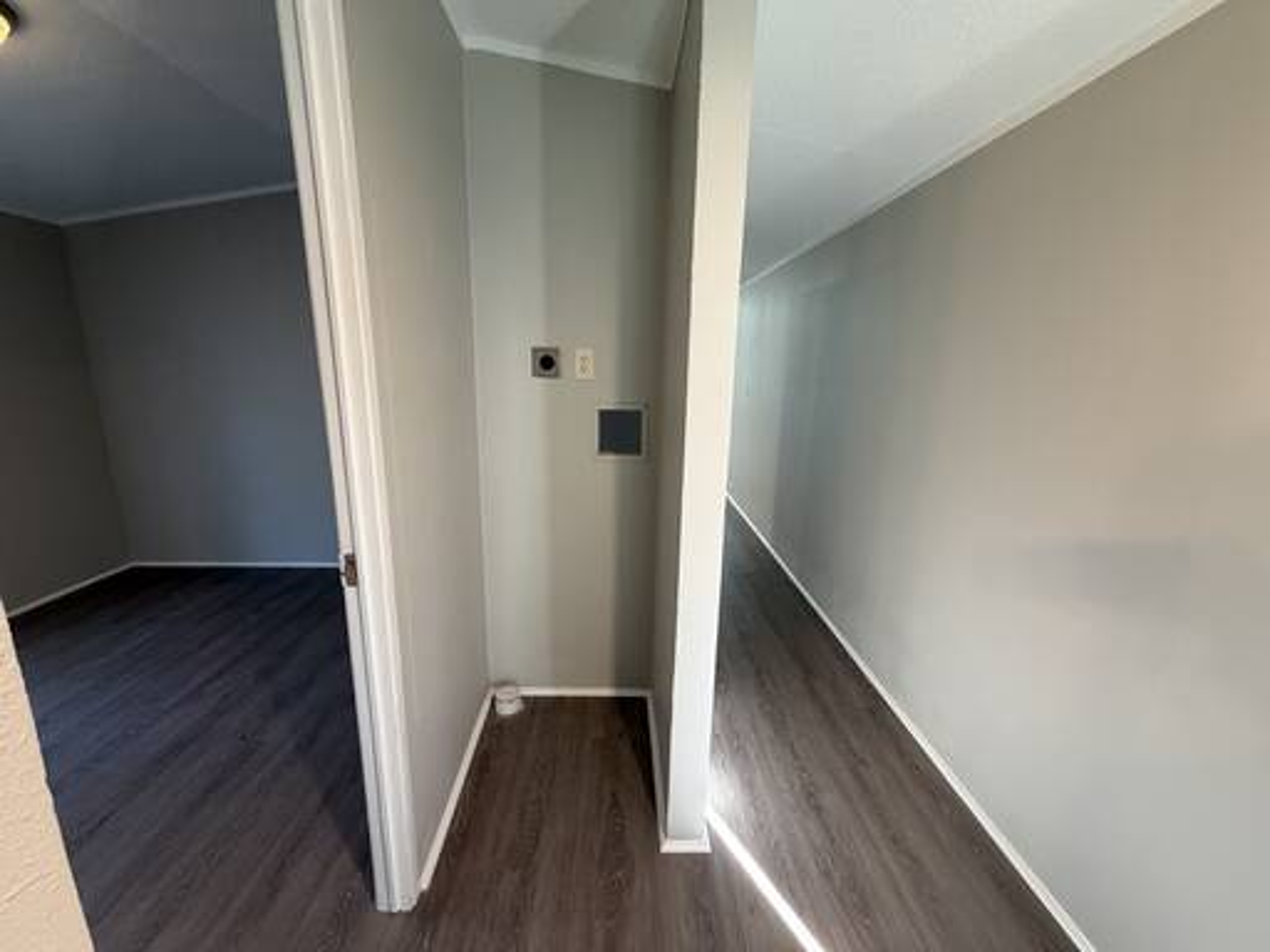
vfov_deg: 85.7
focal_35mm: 14
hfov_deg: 102.1
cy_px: 476
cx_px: 635
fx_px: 514
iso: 250
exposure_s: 1/60
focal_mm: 2.22
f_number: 2.2
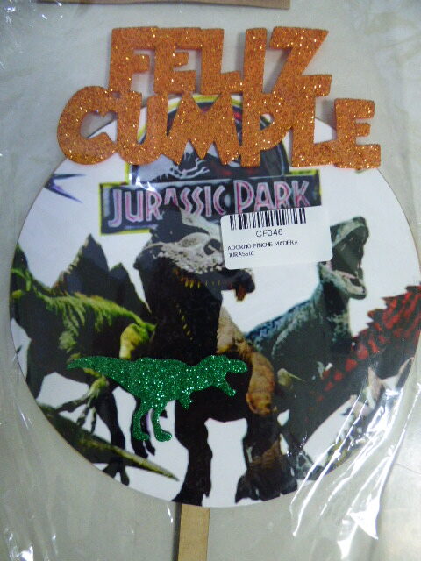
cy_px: 280
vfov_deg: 81.7
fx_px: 324
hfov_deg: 66.0
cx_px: 210
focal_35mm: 20
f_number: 2.8
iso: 400
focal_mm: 3.58
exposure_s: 1/30
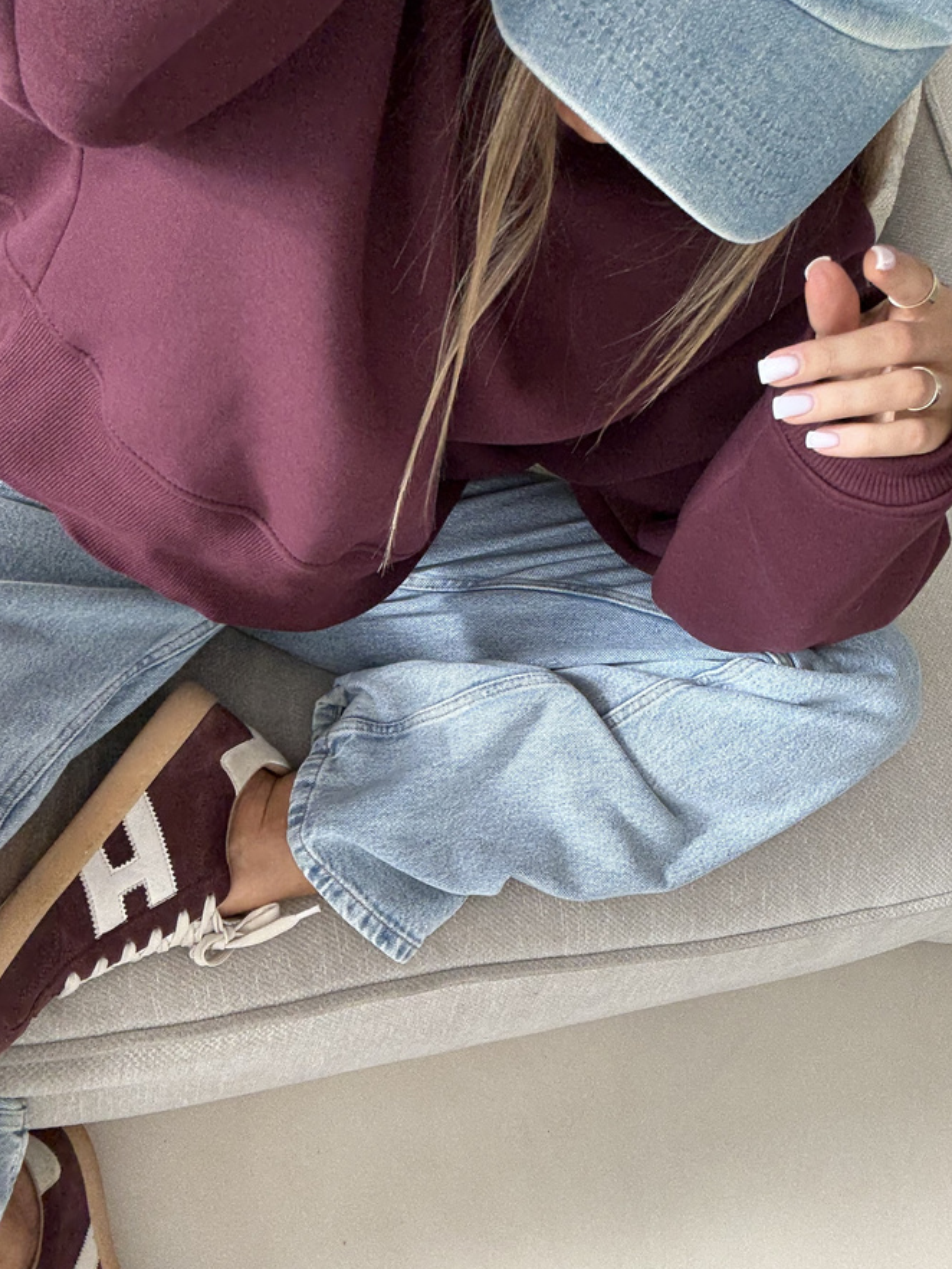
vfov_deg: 53.9
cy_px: 626
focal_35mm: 34
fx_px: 1246
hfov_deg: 41.8
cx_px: 492
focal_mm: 2.69
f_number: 1.9
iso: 100
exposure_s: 1/60
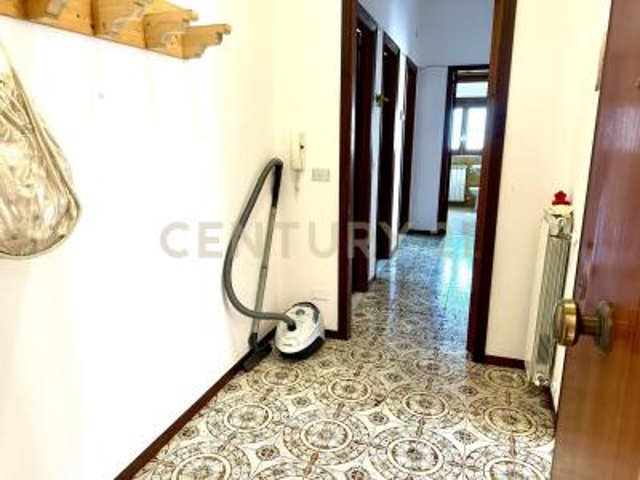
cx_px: 320
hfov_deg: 71.6
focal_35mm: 24
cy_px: 240
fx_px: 444
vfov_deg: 56.8
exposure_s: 1/50
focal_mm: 6.86
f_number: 1.78
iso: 320
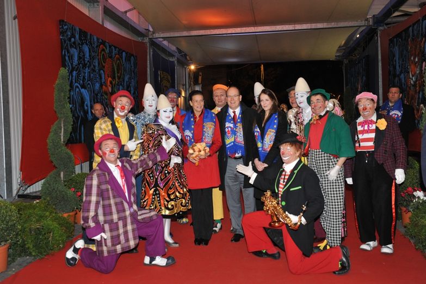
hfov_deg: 50.7
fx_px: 449
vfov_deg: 35.0
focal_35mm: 38
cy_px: 142
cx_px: 213
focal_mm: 38
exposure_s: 1/125
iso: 1600
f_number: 6.3
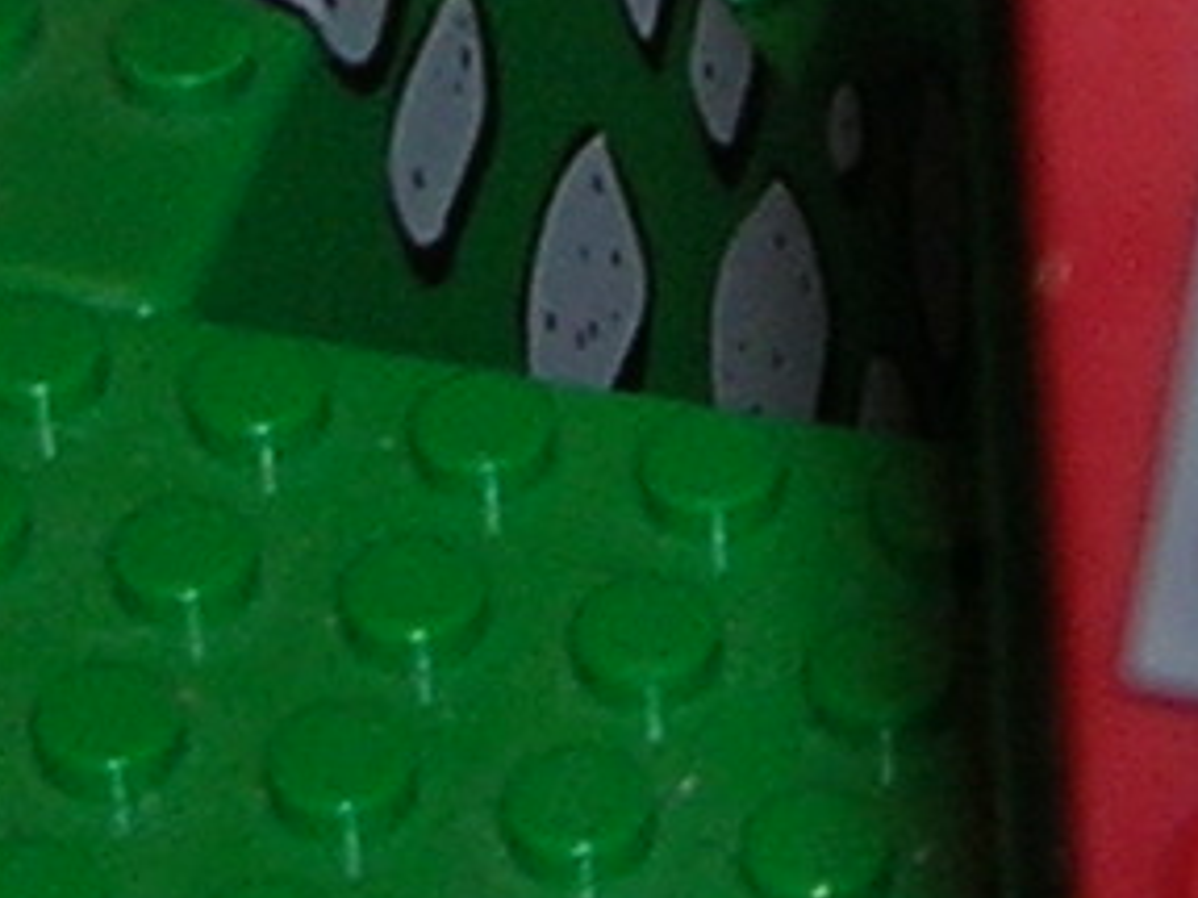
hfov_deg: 7.3
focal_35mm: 271
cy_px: -1186
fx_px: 9375
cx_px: 939
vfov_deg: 5.3
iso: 50
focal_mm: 5.7
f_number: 2.9
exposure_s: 1/60.1
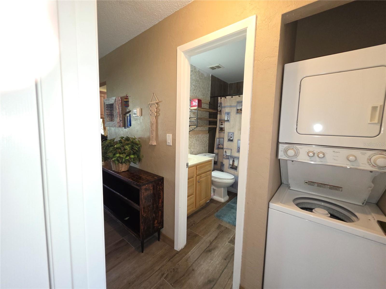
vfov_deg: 89.9
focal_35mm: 13
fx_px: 145
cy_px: 144
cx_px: 193
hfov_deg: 106.2
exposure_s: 1/60
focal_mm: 2.2
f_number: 1.9
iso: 200
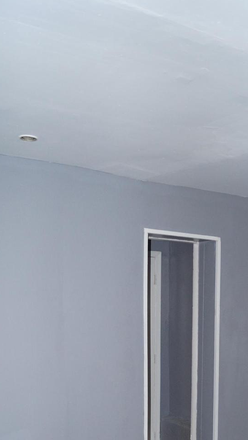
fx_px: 526
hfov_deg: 26.4
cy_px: 338
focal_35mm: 45
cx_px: 155
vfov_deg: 43.8
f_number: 3.5
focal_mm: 18
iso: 640
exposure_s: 1/60
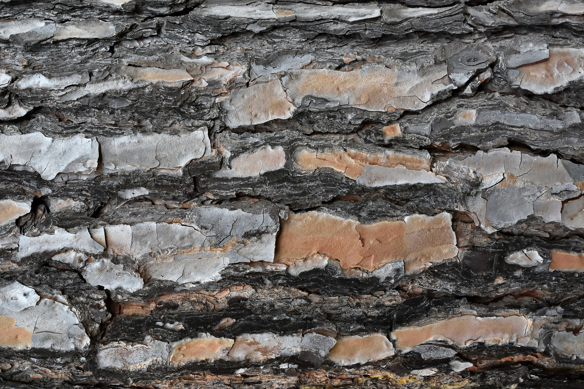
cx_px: 292
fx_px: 584
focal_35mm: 36
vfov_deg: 36.9
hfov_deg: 53.1
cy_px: 194
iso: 2000
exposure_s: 1/125
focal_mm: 24
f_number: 8
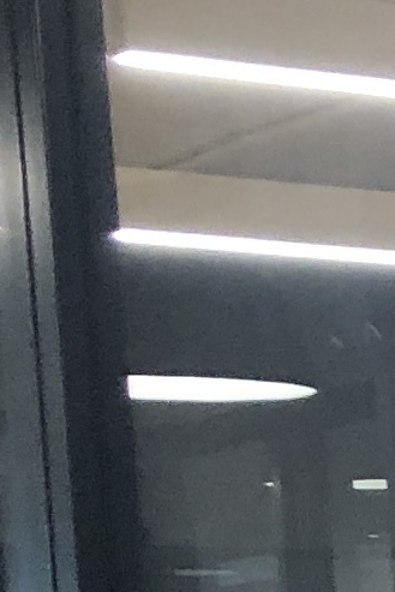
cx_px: 2118
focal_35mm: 238
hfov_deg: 4.7
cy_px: 1153
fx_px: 3914
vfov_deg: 8.3
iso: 40
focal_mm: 3.99
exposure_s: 1/24
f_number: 1.8
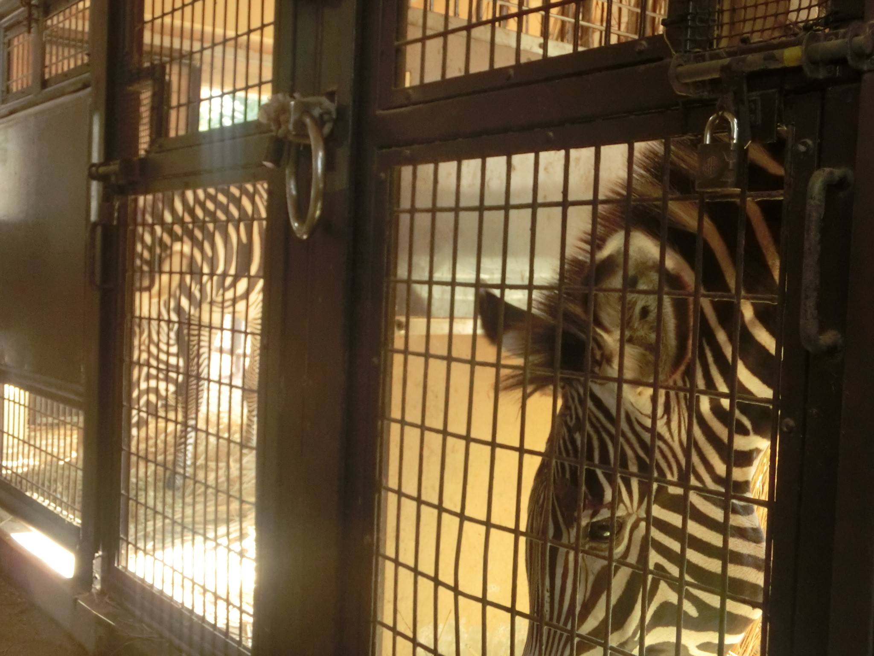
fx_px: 1010
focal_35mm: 40
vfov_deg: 36.0
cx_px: 437
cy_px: 328
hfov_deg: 46.8
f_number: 4
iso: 800
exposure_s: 1/80
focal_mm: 7.2
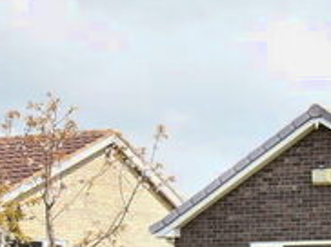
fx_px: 1060
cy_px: 237
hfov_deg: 16.0
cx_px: 526
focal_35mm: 111
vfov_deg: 13.2
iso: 100
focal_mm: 20
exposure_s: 1/200
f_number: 5.6
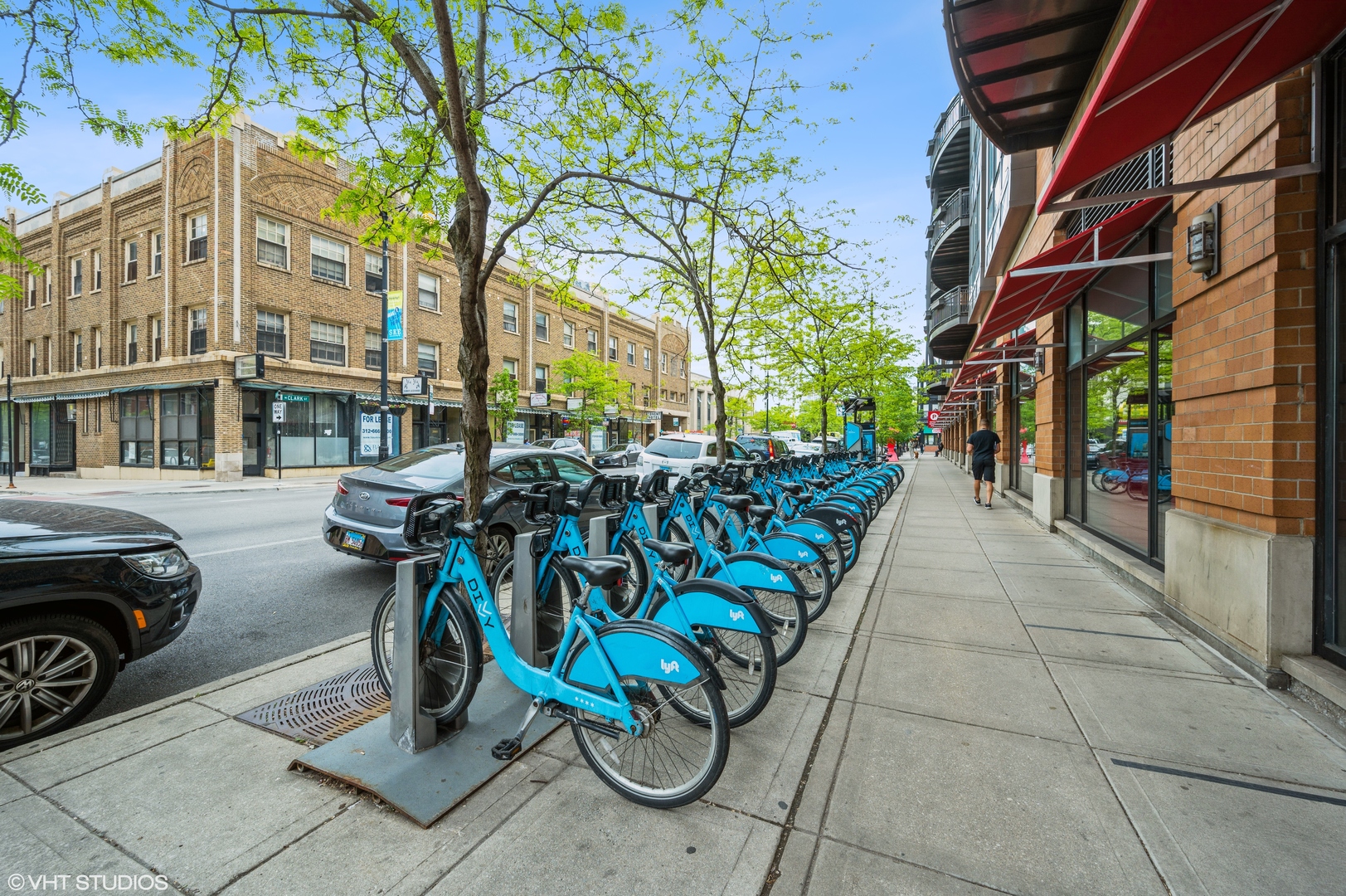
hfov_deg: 104.3
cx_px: 673
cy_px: 448
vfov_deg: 81.1
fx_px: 523
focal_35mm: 14
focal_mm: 14
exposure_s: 1/50
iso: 100
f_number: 9
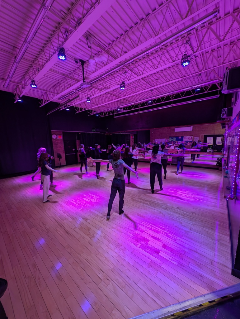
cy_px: 160
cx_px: 120
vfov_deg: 110.5
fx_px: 111
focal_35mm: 12
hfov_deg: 94.6
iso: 92
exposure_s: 1/40
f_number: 1.95
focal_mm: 2.23
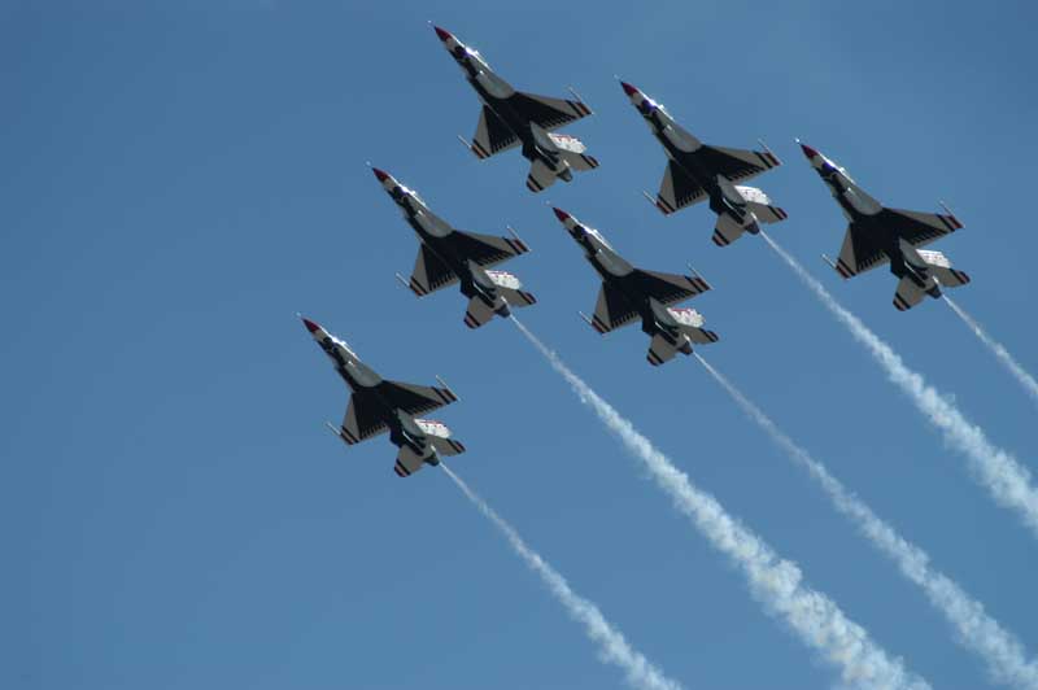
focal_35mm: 330
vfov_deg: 4.2
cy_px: 345
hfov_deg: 6.2
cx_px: 519
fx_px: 9507
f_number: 5
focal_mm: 220
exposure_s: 1/1600
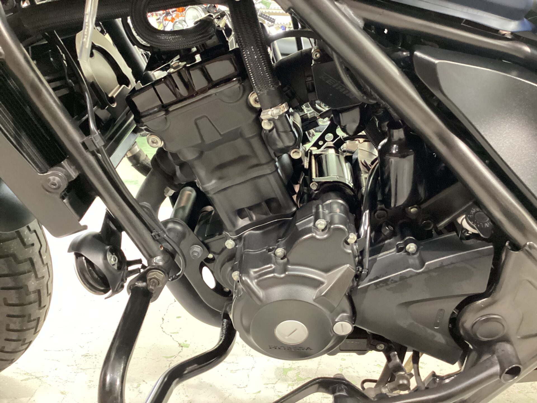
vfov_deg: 45.4
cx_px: 268
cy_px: 202
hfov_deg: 58.4
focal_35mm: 31
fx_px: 481
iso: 640
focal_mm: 3.3
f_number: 2.4
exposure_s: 1/25
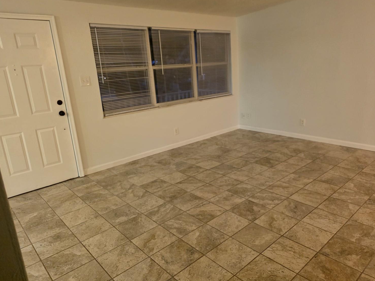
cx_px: 199
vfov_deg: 54.9
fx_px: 271
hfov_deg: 69.3
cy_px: 134
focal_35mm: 25
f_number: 1.7
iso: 1600
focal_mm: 6.25
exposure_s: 1/120
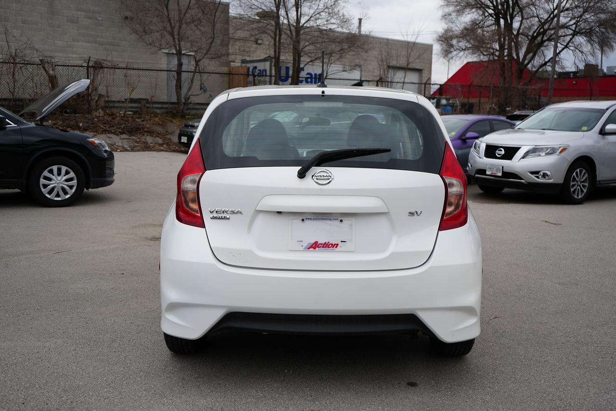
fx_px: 616
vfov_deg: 36.9
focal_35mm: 36
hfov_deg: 53.1
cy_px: 206
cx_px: 308
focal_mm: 36
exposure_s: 1/400
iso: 100
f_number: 5
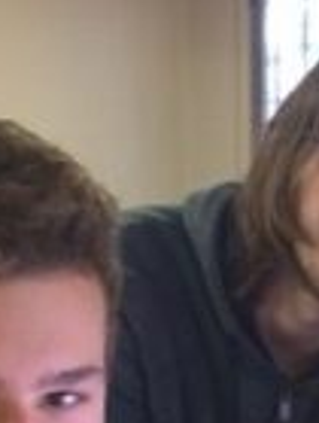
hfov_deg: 13.4
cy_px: 415
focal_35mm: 111
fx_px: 1358
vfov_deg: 17.3
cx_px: 103
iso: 250
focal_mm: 4.15
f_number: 2.2
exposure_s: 1/30
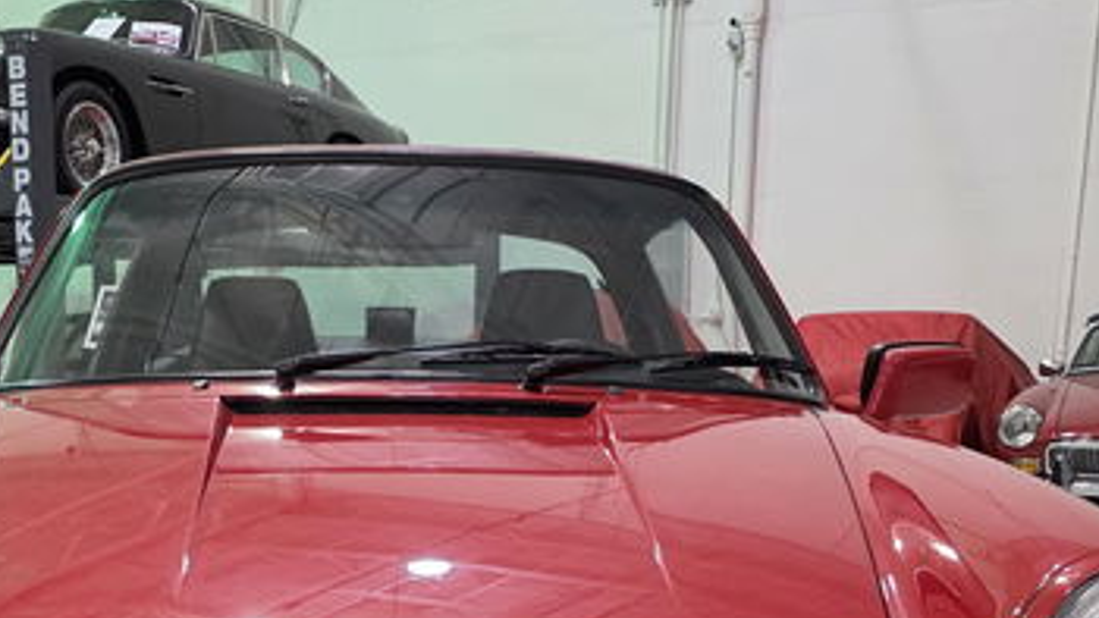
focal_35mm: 55
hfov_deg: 37.7
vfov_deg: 20.4
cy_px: 740
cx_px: 433
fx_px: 1603
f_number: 1.7
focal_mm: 6.3
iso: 640
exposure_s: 1/120
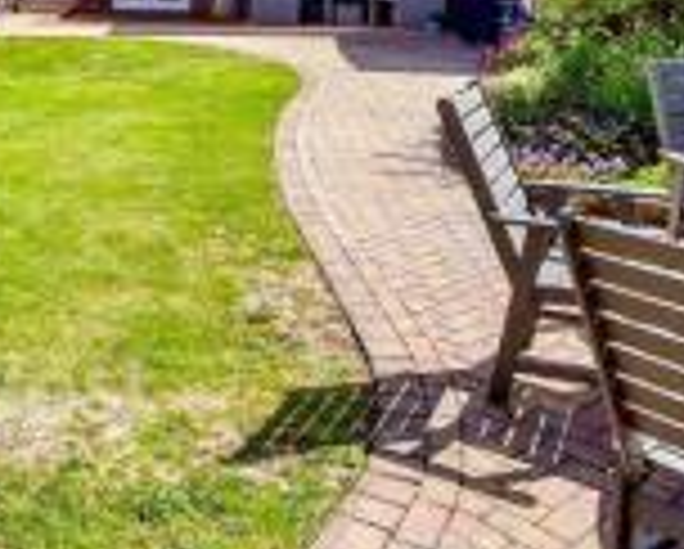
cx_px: 144
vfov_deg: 29.6
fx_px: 892
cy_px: -101
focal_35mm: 44
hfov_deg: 40.4
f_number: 8
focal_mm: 10
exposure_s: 1/500
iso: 320
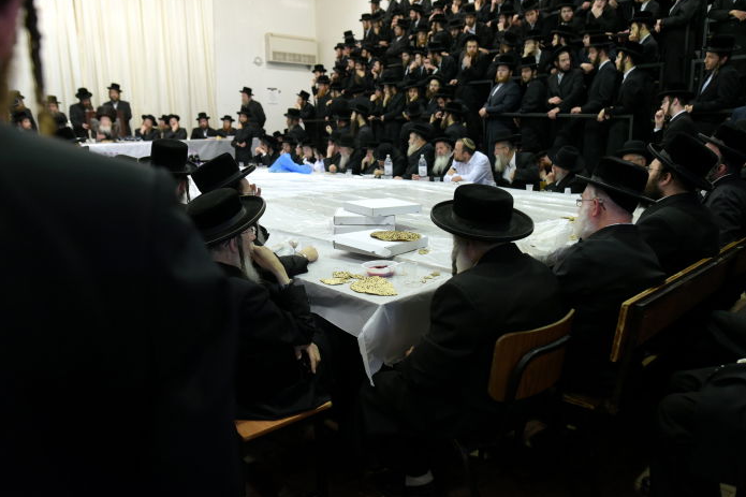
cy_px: 243
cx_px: 386
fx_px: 518
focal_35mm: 25
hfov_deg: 71.5
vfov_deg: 51.3
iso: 1600
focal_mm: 24
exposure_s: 1/125
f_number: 3.2
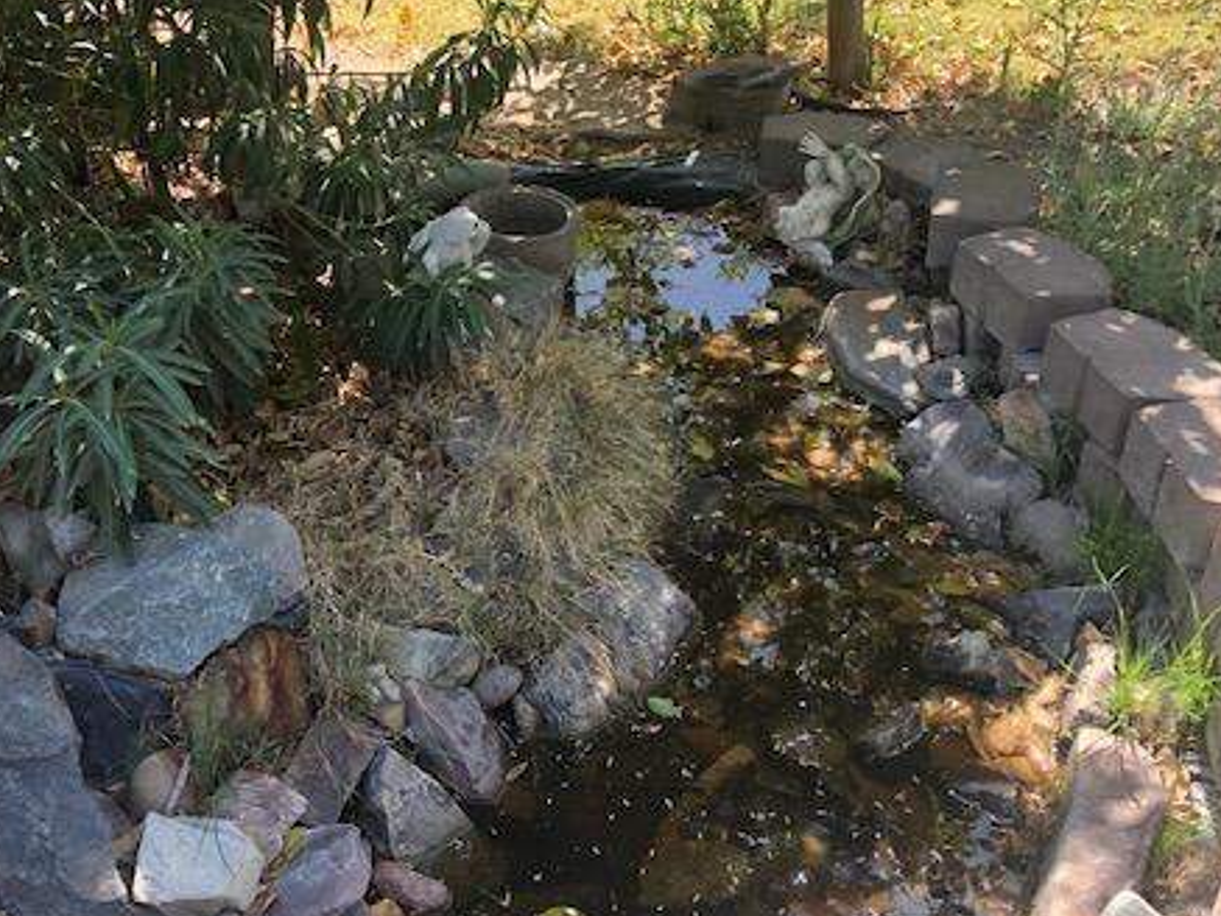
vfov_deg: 35.1
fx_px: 1447
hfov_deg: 45.6
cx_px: 514
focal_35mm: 41
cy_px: 436
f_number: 1.8
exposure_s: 1/300
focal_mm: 4
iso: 20
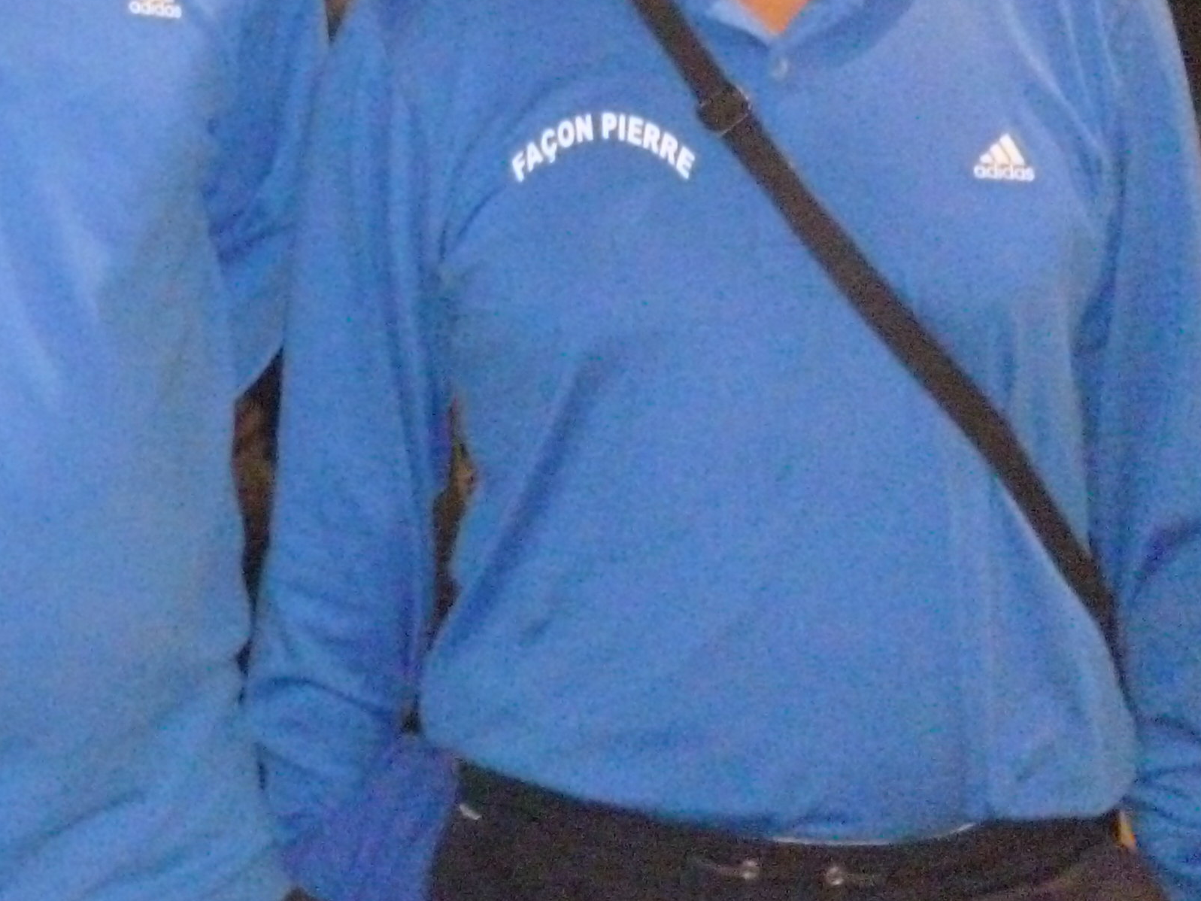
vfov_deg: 12.2
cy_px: -195
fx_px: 4129
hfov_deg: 15.8
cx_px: -338
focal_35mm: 119
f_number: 3.4
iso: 1000
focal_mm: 7.9
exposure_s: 1/60
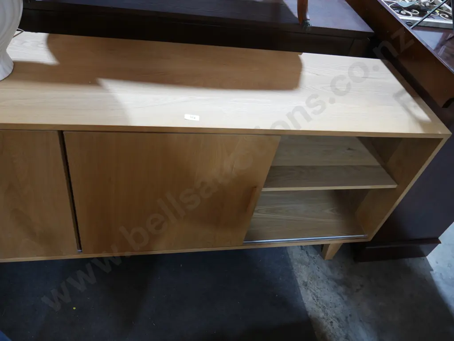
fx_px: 367
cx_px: 227
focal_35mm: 28
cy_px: 170
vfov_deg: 49.8
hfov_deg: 63.4
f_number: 3.5
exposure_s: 1/60
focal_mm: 14
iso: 500
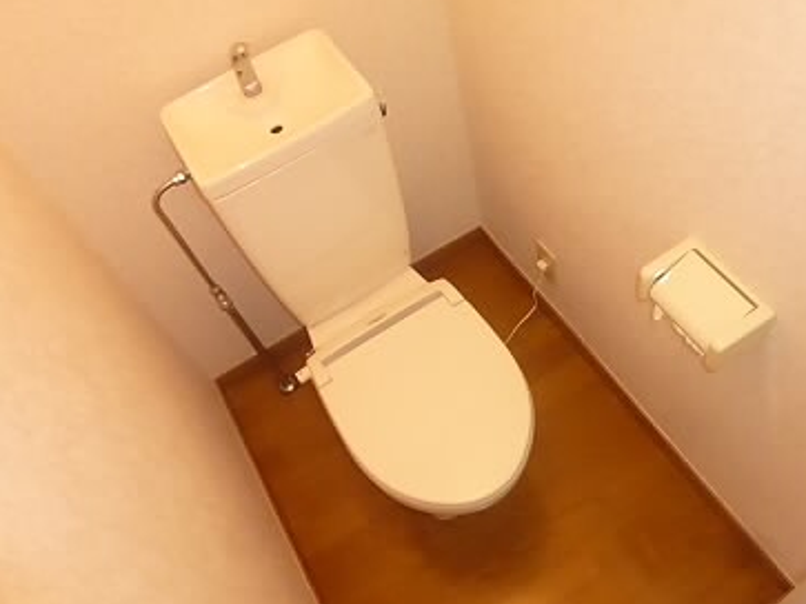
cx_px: 424
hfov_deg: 58.3
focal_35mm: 31
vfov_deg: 45.4
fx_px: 722
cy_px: 303
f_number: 3.1
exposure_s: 1/125
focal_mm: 4.5
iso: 1600
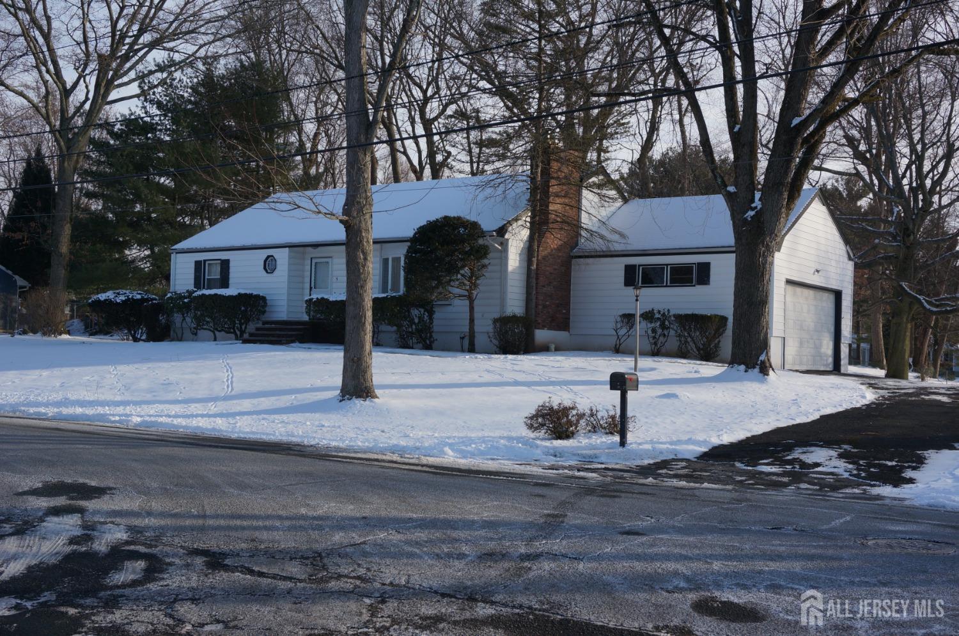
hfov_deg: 46.5
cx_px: 480
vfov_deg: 31.8
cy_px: 318
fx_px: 1117
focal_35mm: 42
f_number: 9
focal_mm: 28
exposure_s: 1/160
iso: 100
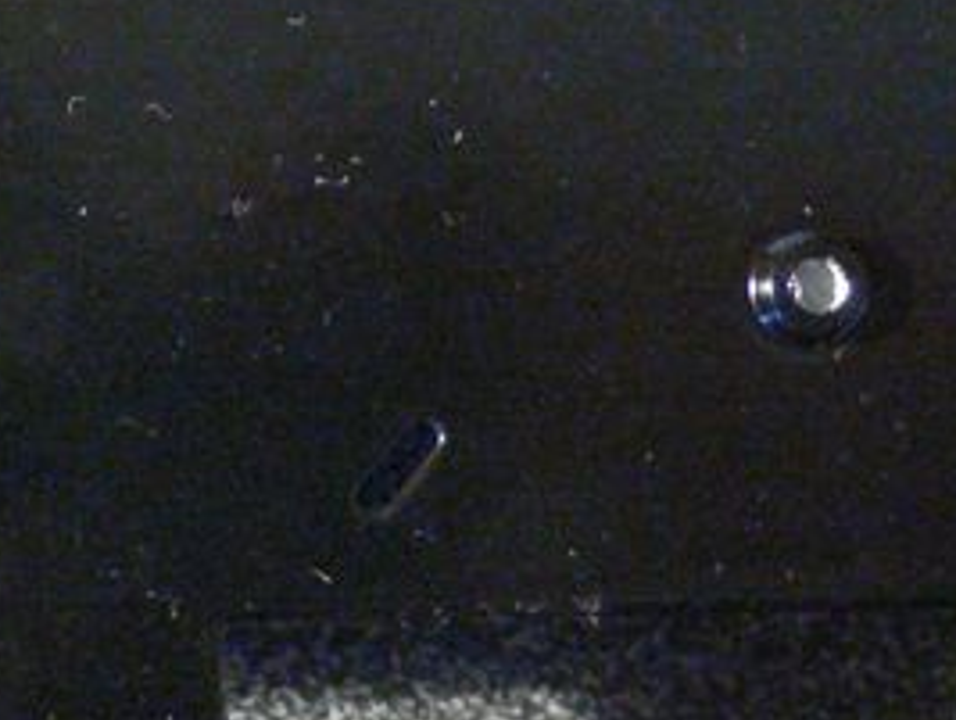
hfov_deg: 12.4
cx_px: 0
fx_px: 4342
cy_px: -161
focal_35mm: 157
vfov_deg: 9.3
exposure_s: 1/4
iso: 200
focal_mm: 7.5
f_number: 3.2
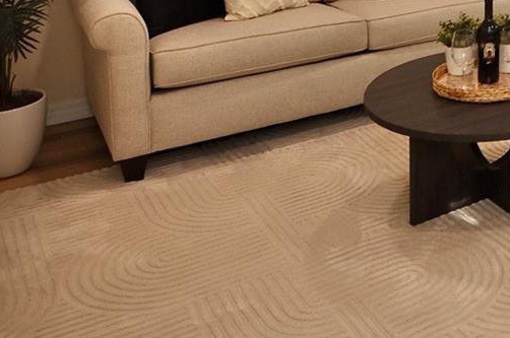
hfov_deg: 29.3
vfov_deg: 22.0
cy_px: -145
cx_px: 689
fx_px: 744
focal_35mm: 53
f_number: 4.8
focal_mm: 11
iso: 400
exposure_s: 1/60
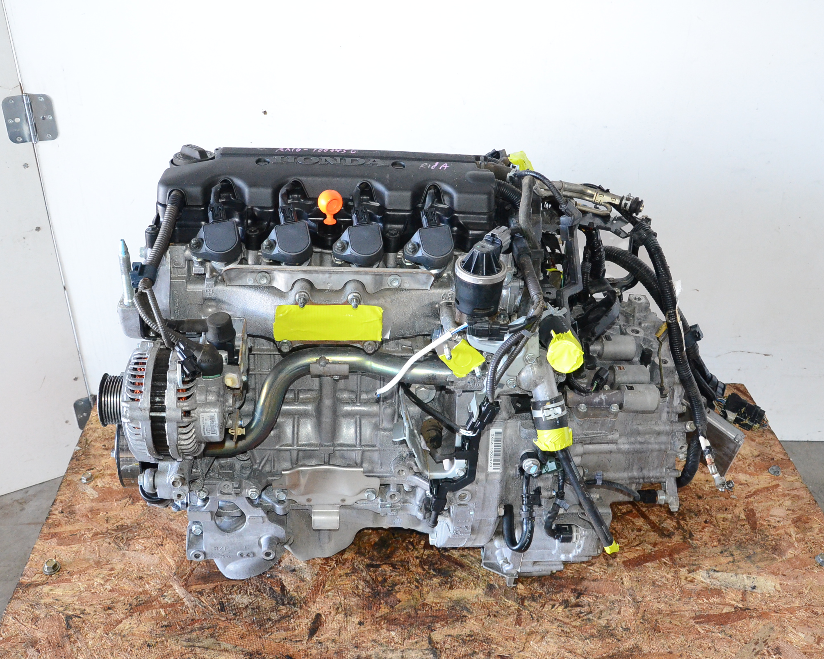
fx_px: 756
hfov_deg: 57.2
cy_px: 328
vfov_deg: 47.1
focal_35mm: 31
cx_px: 401
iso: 2500
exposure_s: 1/60
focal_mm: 18
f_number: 6.3
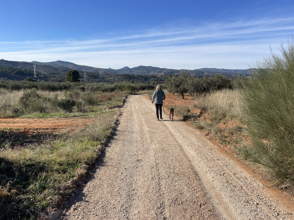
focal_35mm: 26
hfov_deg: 67.3
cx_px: 147
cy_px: 110
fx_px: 221
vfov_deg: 53.1
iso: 32
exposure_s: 1/3861
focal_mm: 4.2
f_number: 1.6
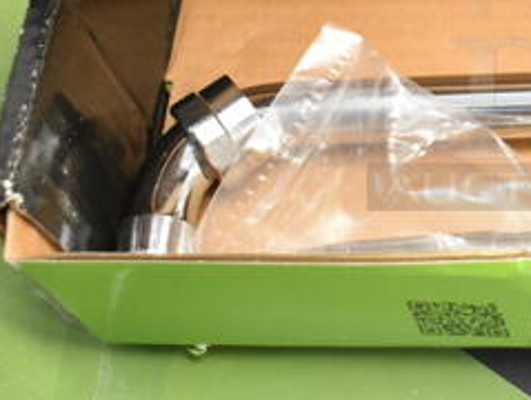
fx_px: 1582
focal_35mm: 103
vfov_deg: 14.3
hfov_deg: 18.2
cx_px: 615
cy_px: 93
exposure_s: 1/50
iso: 2000
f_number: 4.2
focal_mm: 28
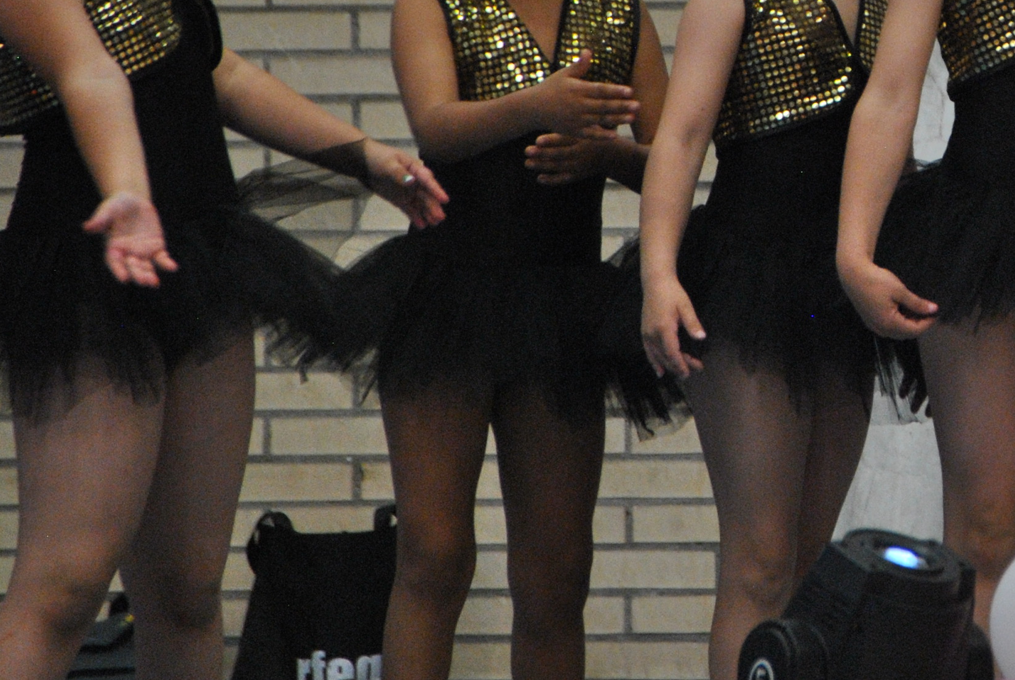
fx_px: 19875
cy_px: 75
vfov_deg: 2.0
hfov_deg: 2.9
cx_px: 1088
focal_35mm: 704
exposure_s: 1/160
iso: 800
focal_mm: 200
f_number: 6.3
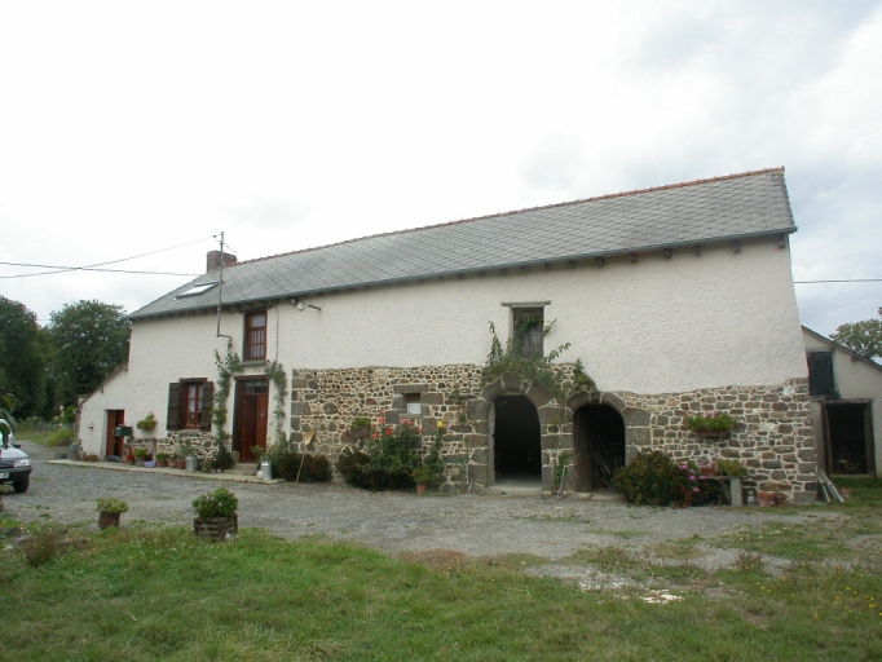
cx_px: 441
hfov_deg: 49.0
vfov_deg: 37.7
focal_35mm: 38
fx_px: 969
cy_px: 331
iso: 100
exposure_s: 1/163
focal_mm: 7.85
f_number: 5.3
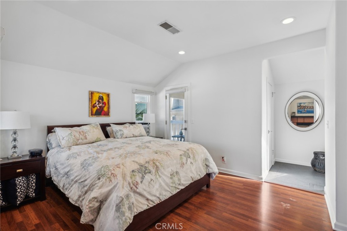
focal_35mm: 16
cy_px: 116
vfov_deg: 73.7
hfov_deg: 96.8
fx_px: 154
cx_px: 174
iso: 100
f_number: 8
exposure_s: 1/13
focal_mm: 16
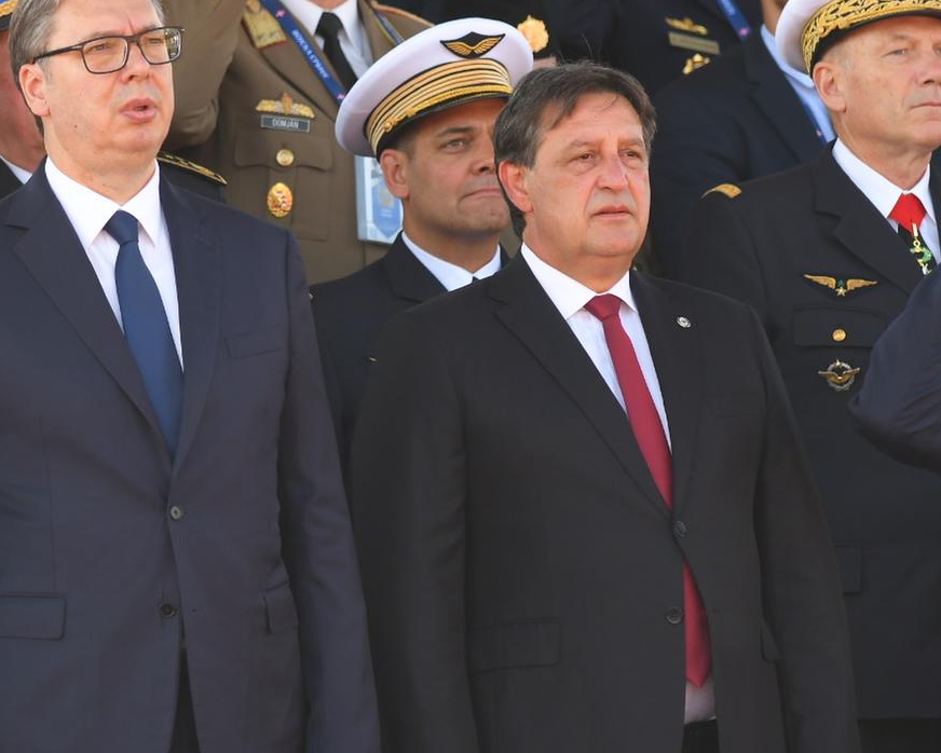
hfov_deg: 2.5
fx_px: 21589
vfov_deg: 2.0
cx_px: 120
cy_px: 441
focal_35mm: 775
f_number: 4.5
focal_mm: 300
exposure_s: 1/400
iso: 400
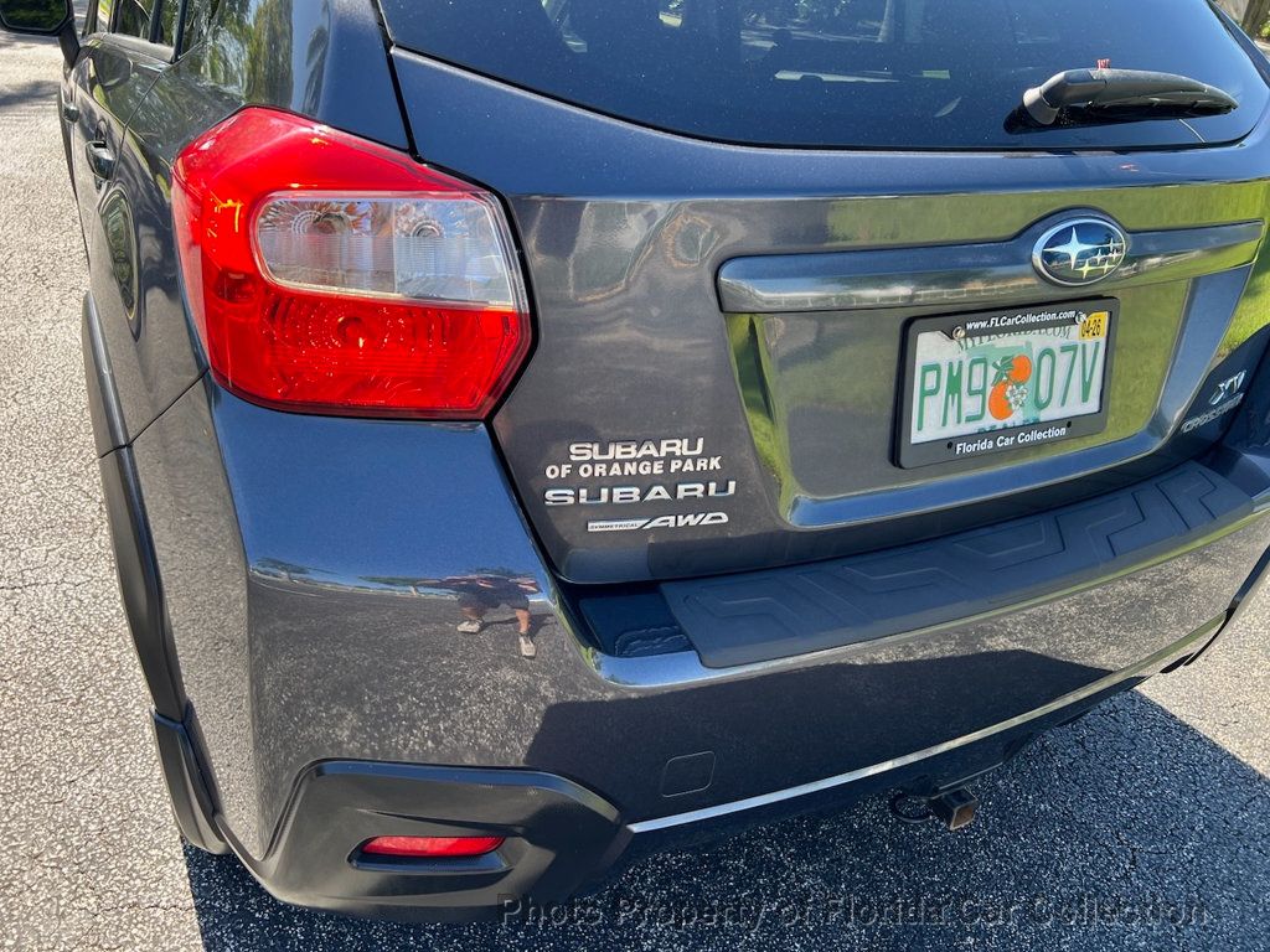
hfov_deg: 67.3
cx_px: 635
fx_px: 954
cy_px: 476
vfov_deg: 53.1
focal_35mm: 26
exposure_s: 1/383
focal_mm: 5.7
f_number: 1.5
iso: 50
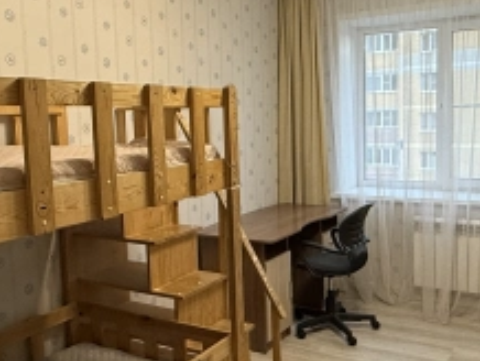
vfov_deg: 36.0
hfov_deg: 46.8
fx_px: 555
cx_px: 240
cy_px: 174
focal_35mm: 40
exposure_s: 1/50
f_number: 2.2
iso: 320
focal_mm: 2.22
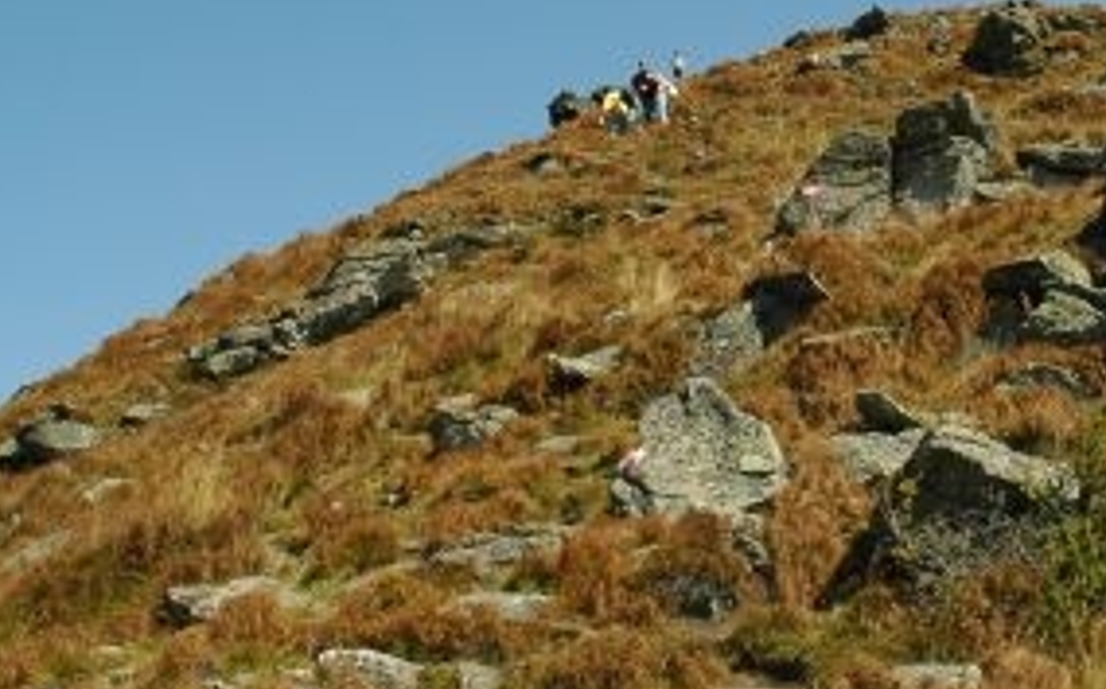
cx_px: 744
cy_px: 72
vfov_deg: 18.0
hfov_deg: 28.8
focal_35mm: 71
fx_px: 2138
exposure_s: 1/250
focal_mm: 24
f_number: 10
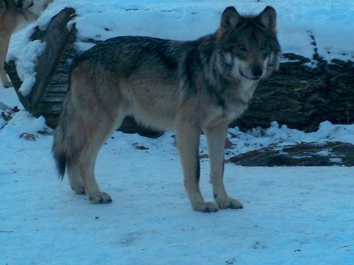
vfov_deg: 5.8
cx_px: 200
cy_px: 78
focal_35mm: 258
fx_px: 2638
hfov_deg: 7.7
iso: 100
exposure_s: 1/100
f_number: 5.7
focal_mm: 18.8
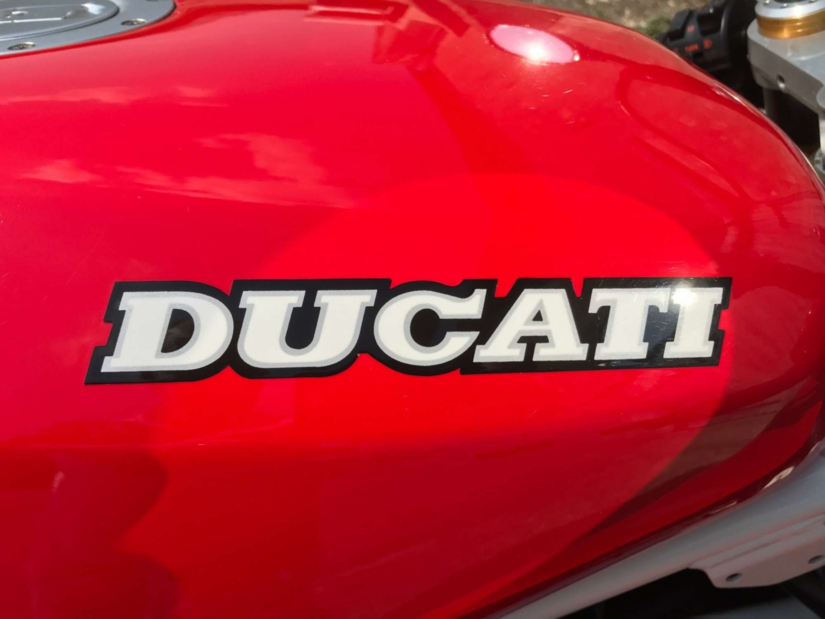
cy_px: 310
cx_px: 412
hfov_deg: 63.4
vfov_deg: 49.7
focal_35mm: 28
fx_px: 667
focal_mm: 3.99
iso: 20
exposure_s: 1/2519
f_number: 1.8
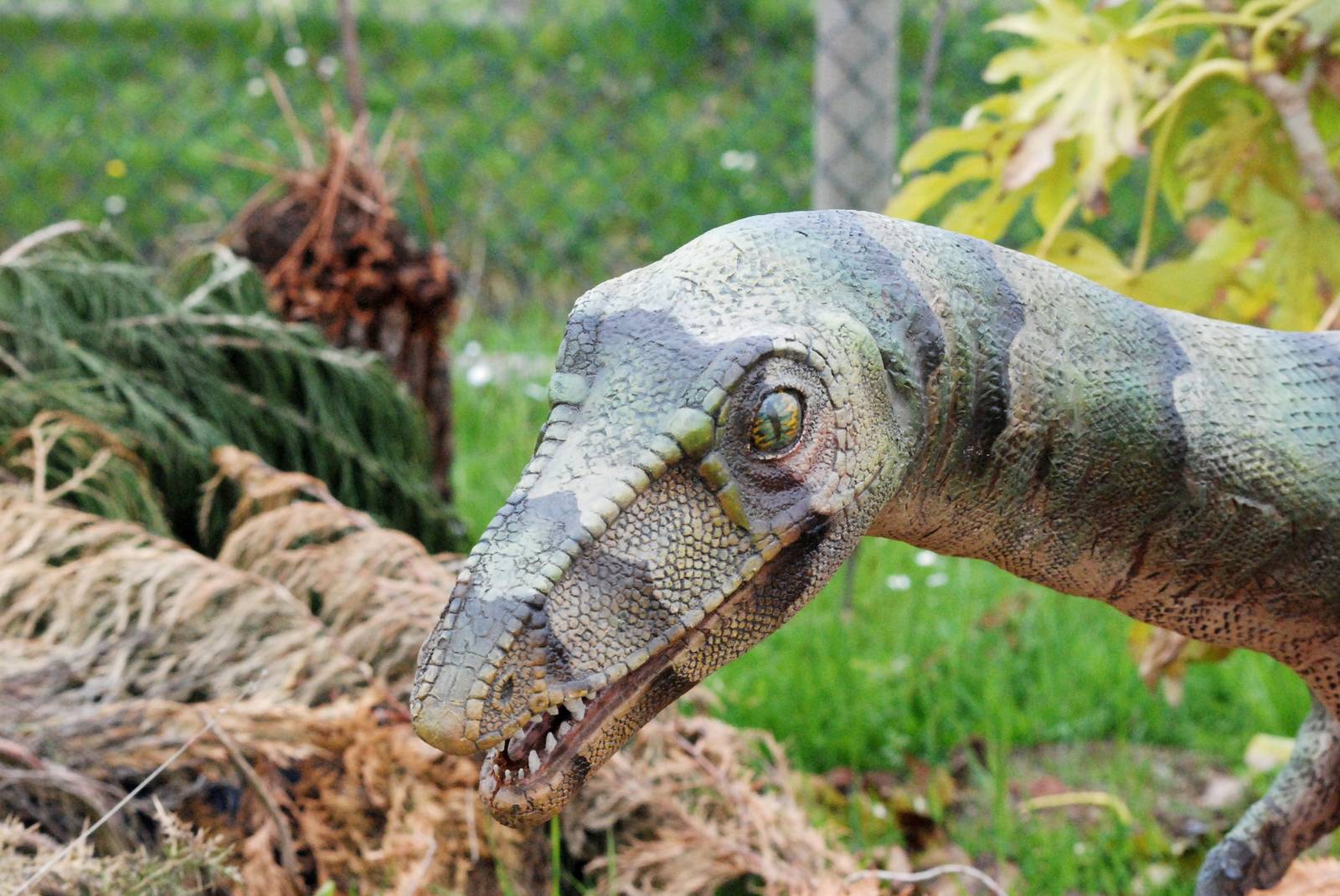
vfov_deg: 10.7
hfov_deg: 15.9
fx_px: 4807
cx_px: 670
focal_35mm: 129
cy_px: 448
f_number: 8
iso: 1600
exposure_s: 1/1000
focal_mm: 86
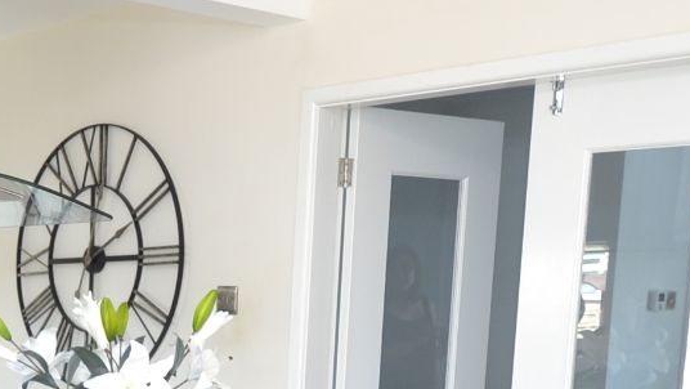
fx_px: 1098
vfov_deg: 19.3
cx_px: 48
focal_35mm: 60
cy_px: 424
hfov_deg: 32.8
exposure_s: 1/60
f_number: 4
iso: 400
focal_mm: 10
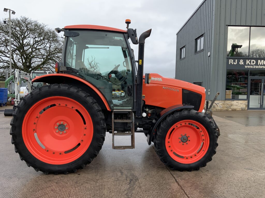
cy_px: 99
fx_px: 222
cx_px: 132
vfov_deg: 48.2
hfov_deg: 61.7
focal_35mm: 29
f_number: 1.8
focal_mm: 3
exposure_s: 1/277
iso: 16
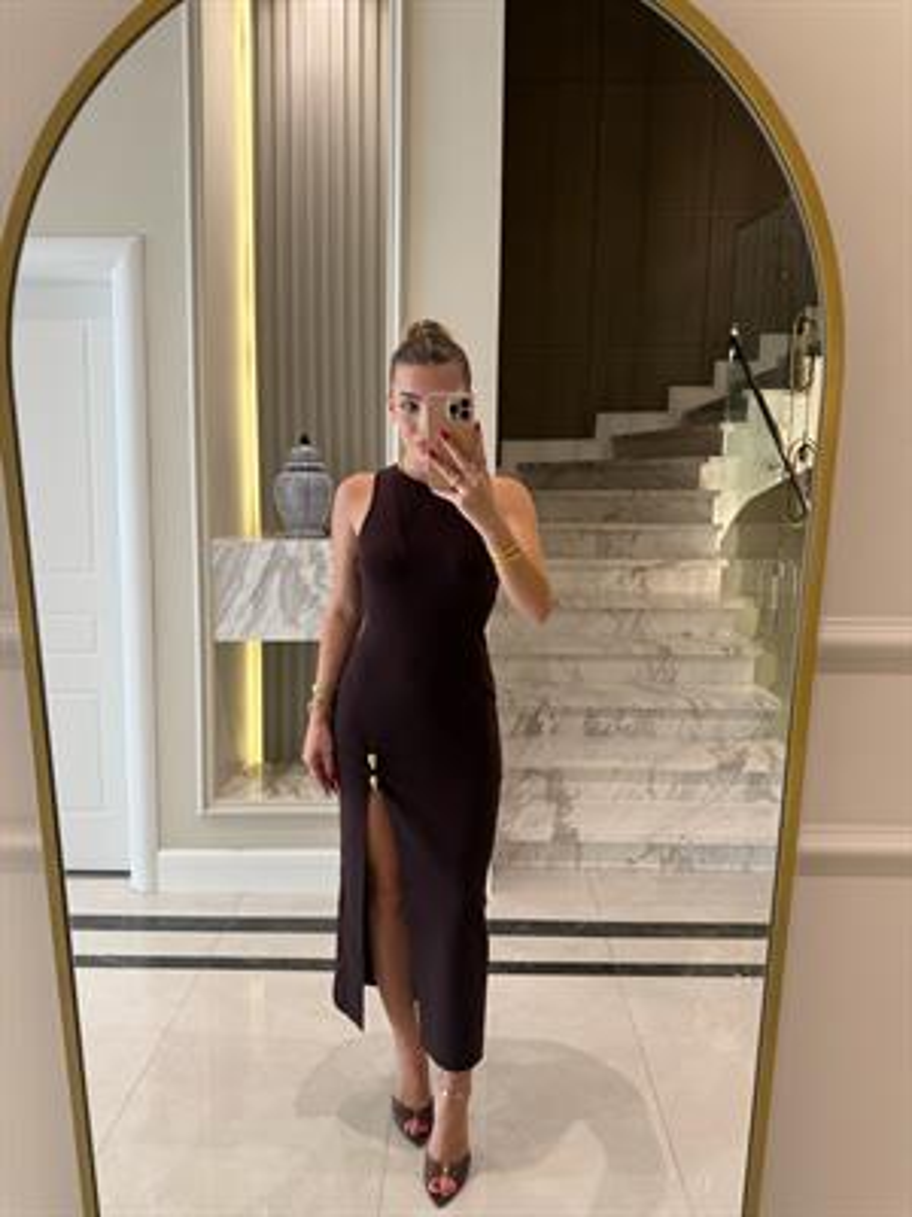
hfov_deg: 56.8
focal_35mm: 24
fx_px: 843
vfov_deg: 71.6
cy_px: 608
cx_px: 456
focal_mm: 6.76
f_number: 1.78
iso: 200
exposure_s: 1/100
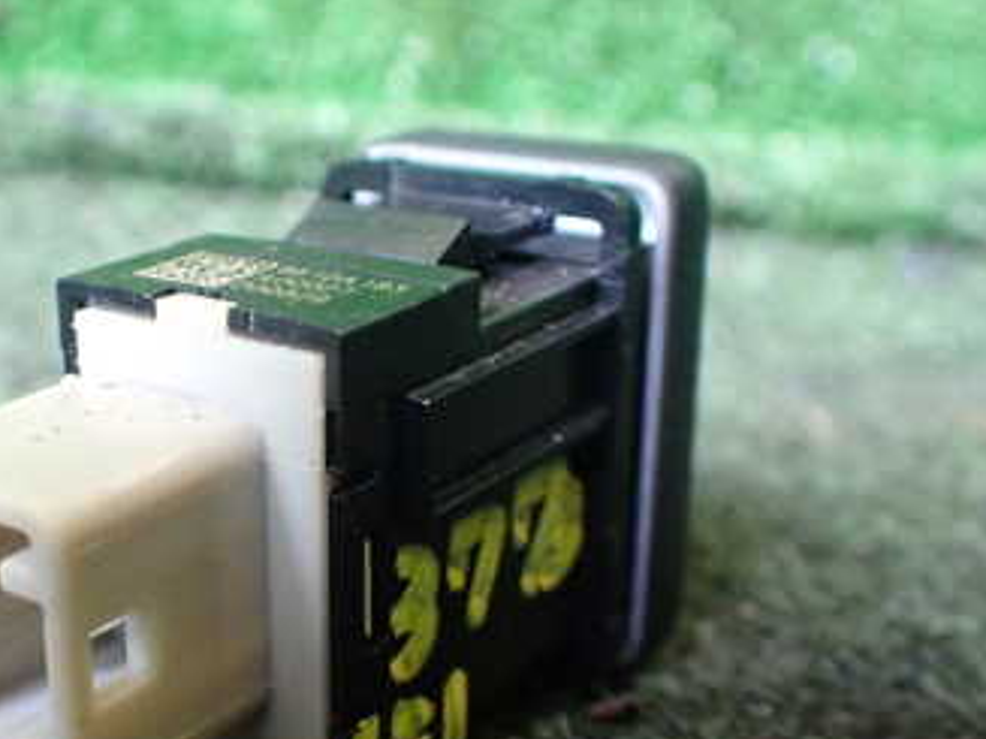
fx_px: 1566
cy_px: 449
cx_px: 265
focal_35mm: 55
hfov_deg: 34.3
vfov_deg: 26.5
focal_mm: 5.4
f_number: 2.3
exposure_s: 1/60
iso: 800
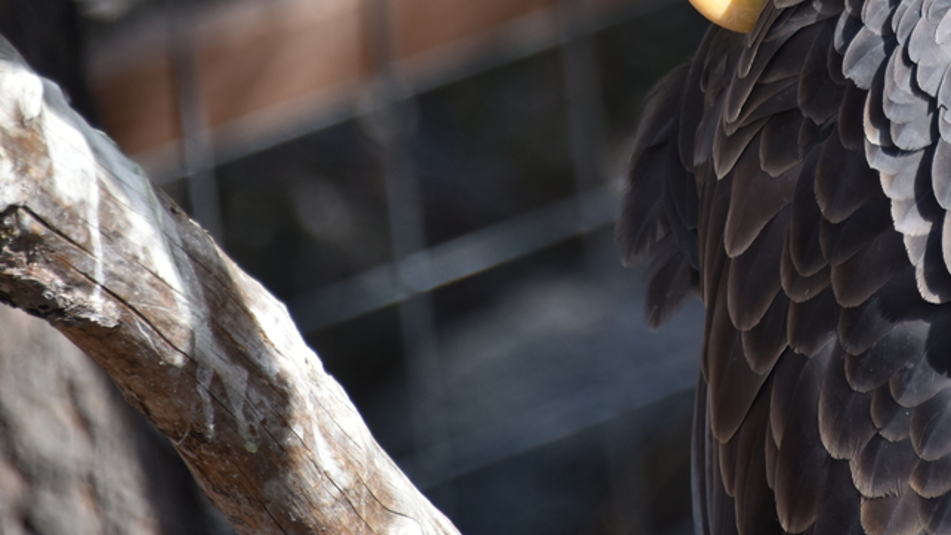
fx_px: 15789
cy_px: -95
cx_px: 887
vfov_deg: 1.9
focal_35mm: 626
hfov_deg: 3.4
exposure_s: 1/640
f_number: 5.6
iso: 500
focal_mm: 300
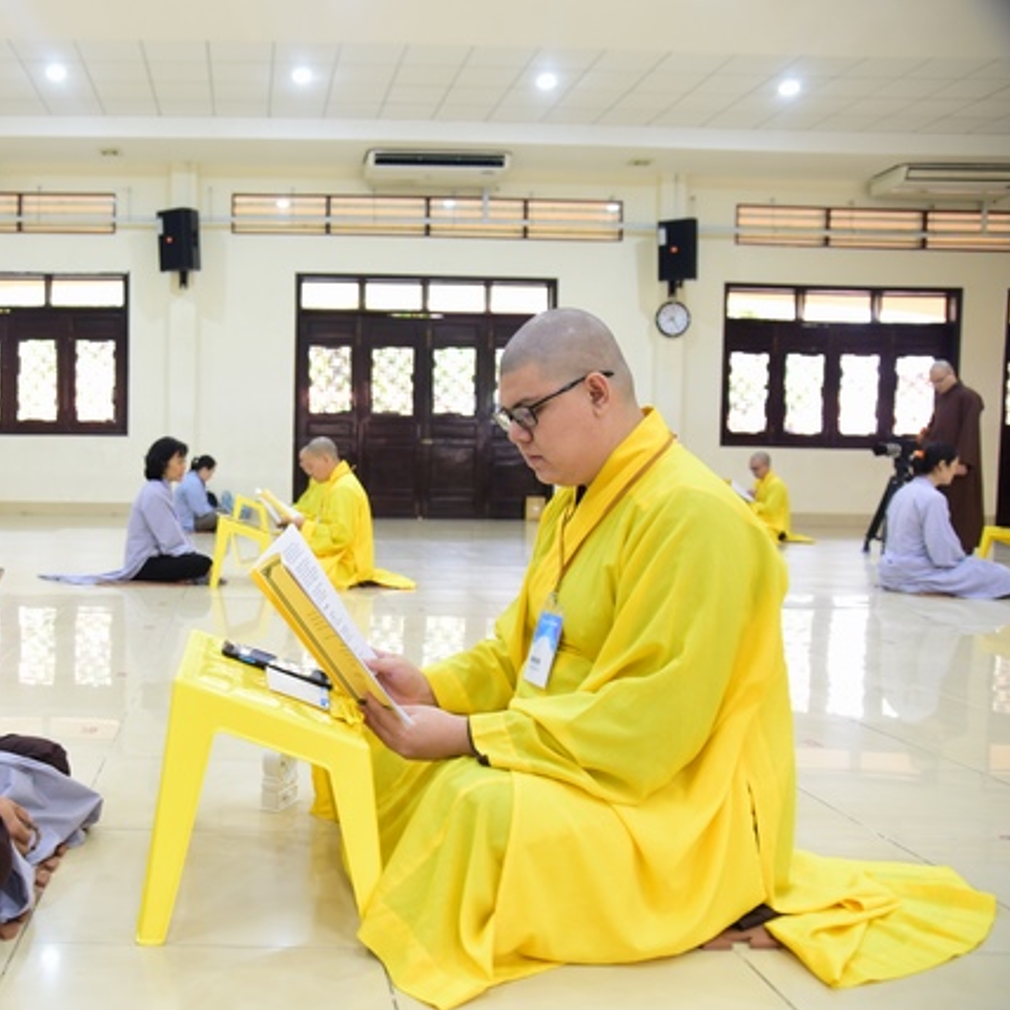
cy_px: 510
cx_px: 252
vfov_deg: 52.5
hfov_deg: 50.4
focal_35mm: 31
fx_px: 1023
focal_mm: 24
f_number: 4
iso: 800
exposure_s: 1/25
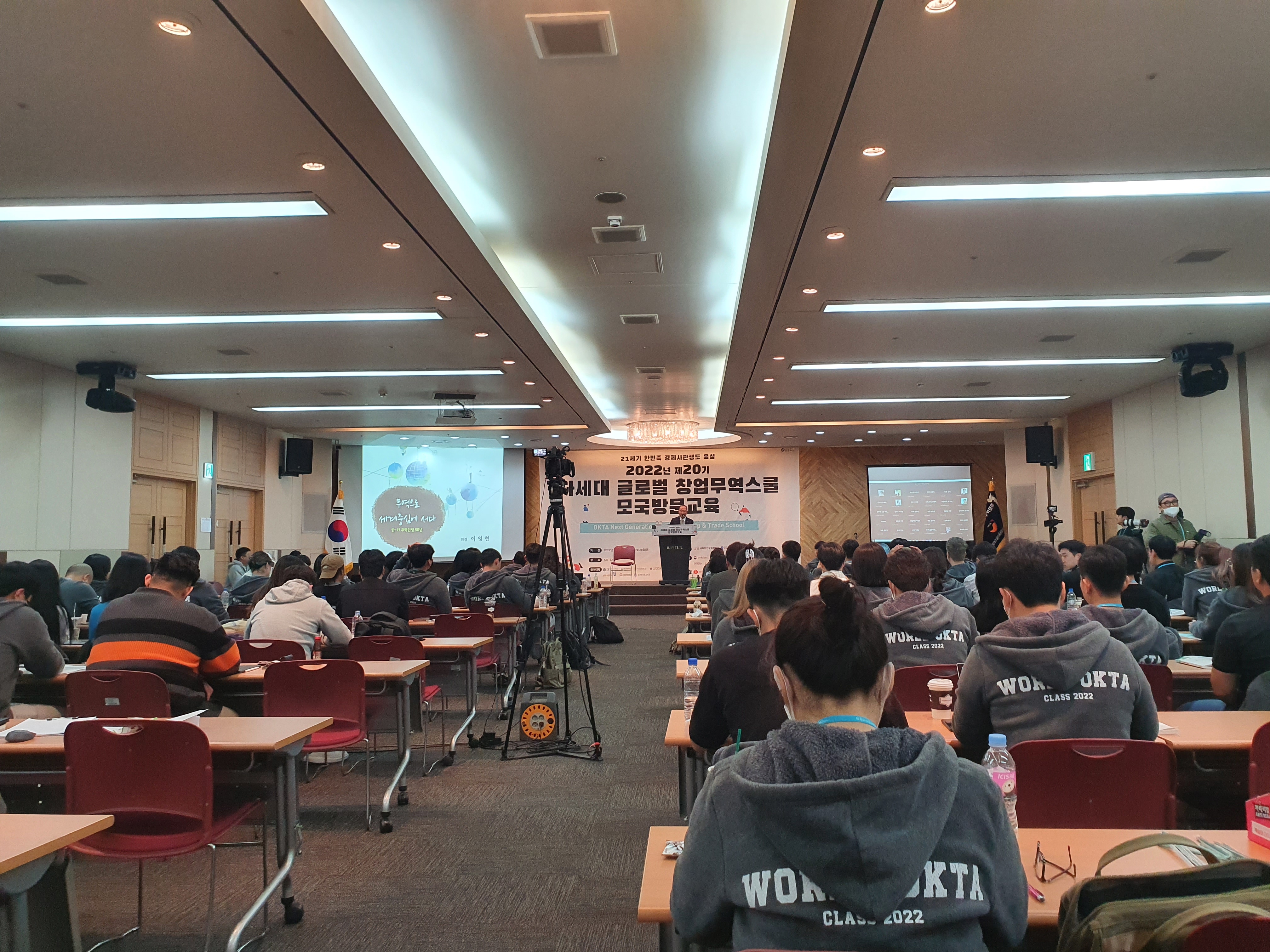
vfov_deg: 53.1
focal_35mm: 26
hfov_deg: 67.3
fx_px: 954
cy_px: 476
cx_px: 635
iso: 320
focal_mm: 4.32
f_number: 2.4
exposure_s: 1/120
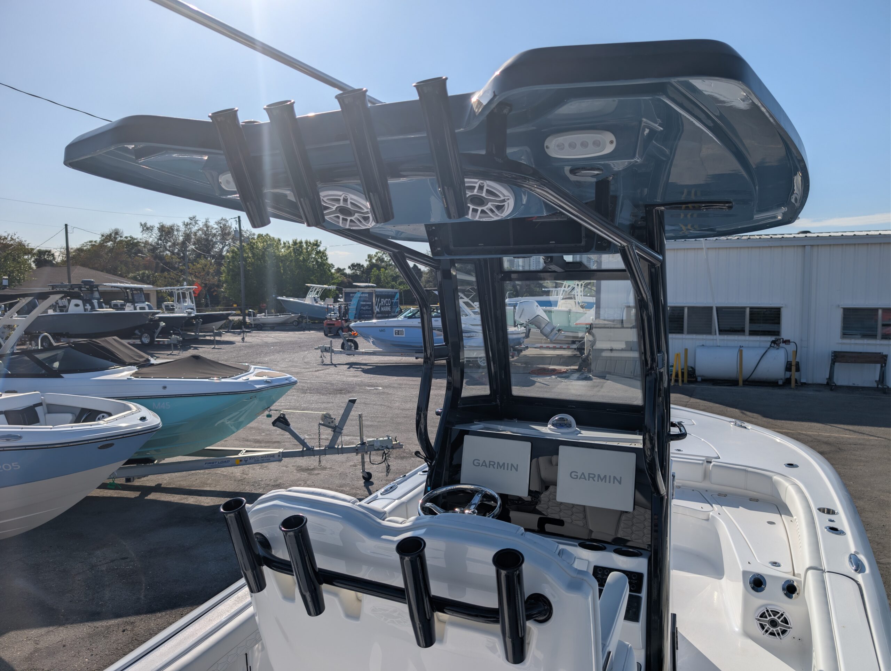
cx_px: 446
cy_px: 336
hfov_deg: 71.5
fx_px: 619
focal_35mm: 24
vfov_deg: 56.9
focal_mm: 6.9
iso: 22
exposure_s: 1/3040
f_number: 1.68
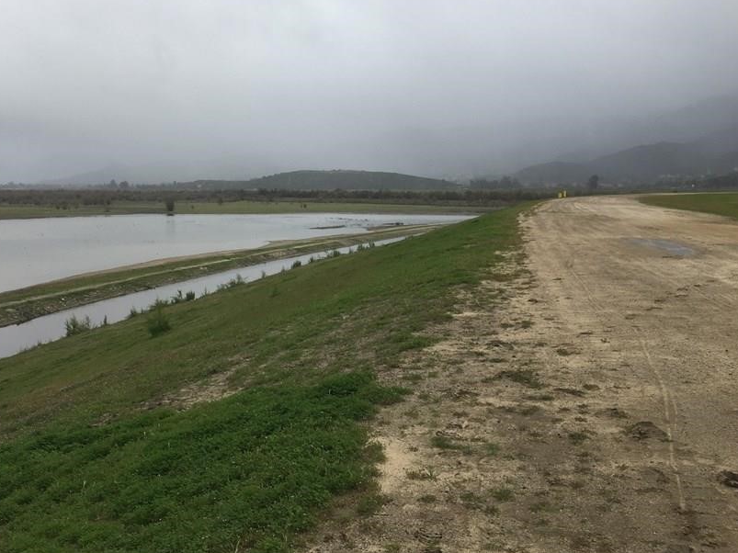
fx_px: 789
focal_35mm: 37
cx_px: 280
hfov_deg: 49.7
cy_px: 225
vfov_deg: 38.5
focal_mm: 4.15
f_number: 2.2
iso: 25
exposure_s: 1/1374
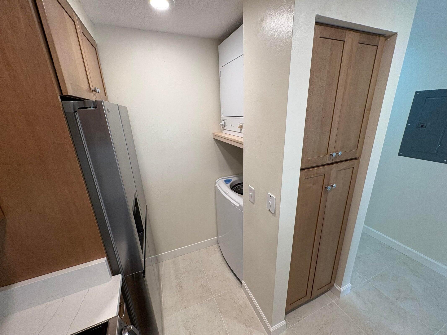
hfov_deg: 102.1
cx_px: 224
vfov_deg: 85.7
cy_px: 168
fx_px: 181
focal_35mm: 14
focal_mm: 2.22
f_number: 2.2
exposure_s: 1/120
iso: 125
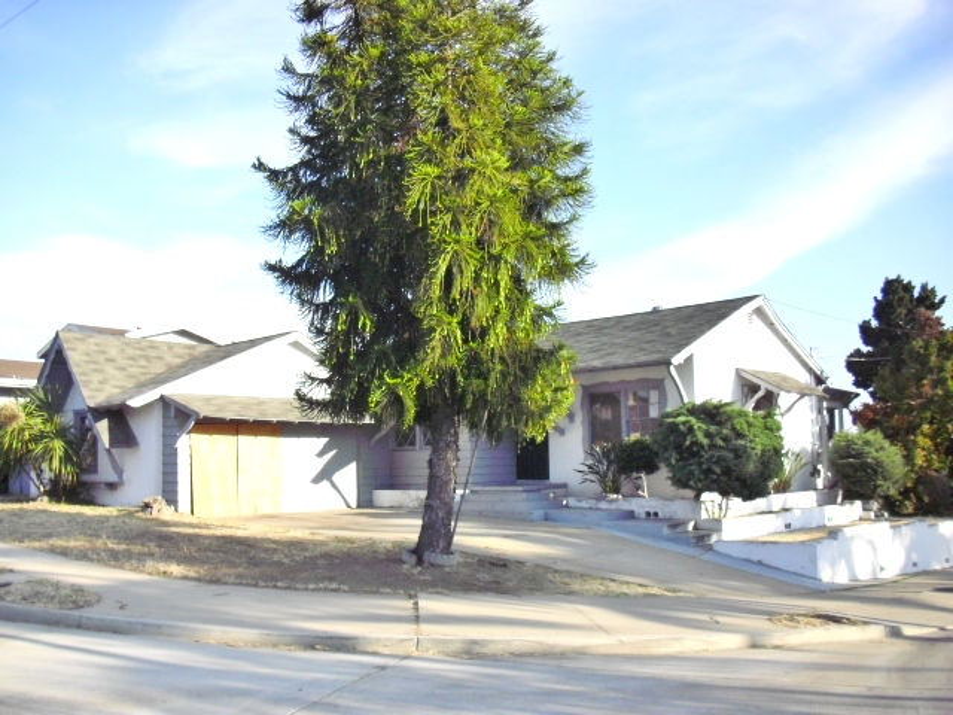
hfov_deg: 49.0
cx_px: 476
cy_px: 358
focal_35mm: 38
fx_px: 1046
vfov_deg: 37.7
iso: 200
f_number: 2.8
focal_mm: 6.2
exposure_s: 1/1600
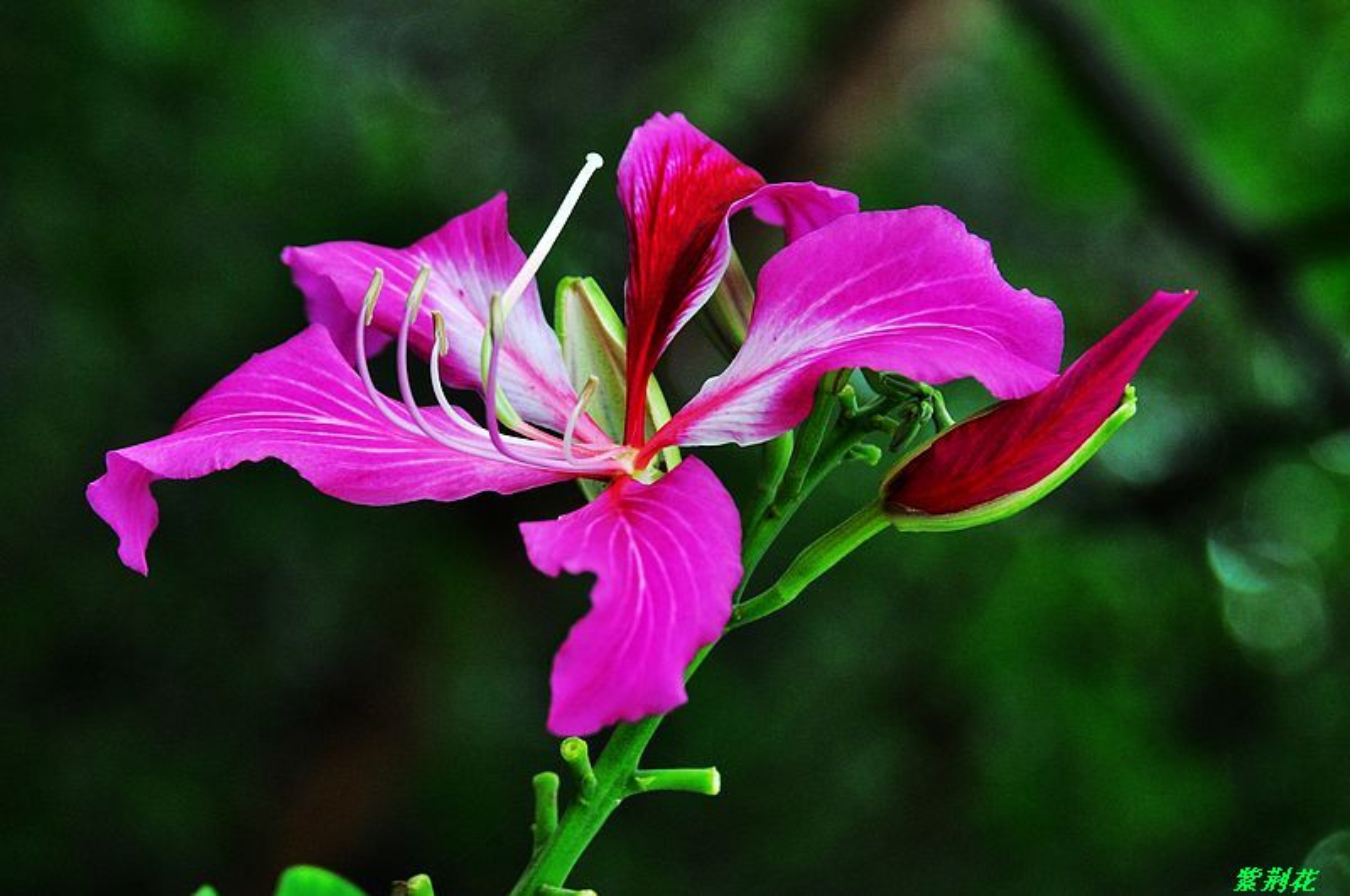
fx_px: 6291
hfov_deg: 12.2
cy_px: 448
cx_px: 675
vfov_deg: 8.1
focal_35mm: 168
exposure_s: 1/100
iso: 800
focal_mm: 112
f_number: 5.3
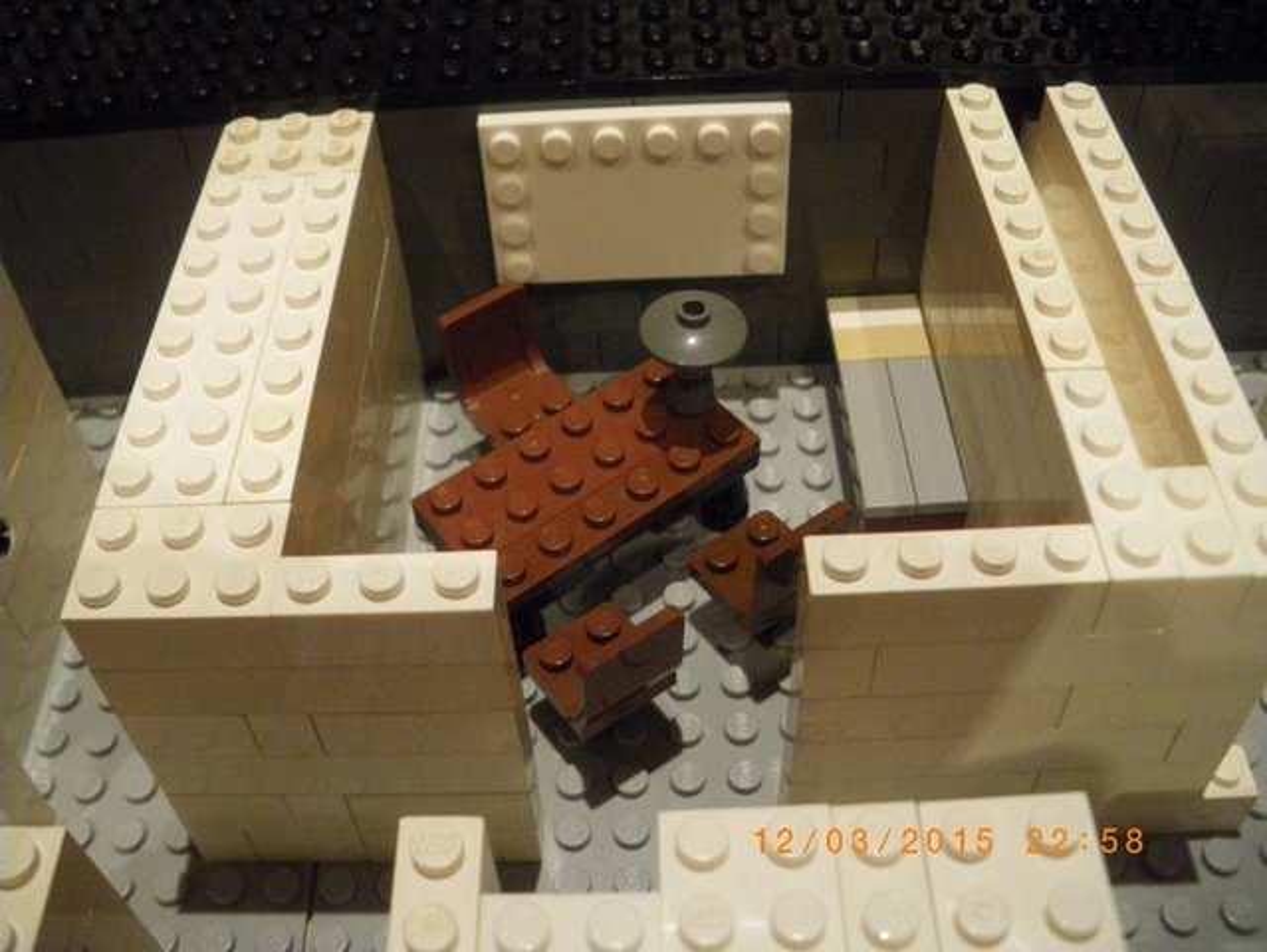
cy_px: 476
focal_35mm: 36
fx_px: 1318
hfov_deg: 51.3
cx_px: 634
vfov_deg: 39.7
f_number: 3.5
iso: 800
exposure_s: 1/15
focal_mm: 6.3
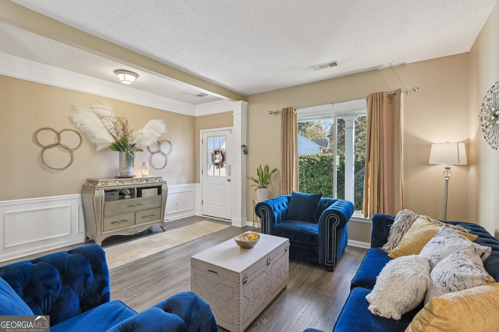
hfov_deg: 96.8
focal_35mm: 16
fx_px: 222
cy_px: 166
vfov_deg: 73.7
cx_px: 250
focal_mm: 16
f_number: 8
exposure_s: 1/15
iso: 400
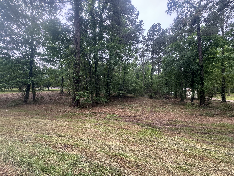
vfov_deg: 85.7
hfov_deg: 102.1
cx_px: 117
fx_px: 95
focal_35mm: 14
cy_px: 88
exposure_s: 1/99
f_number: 2.2
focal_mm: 2.22
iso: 100
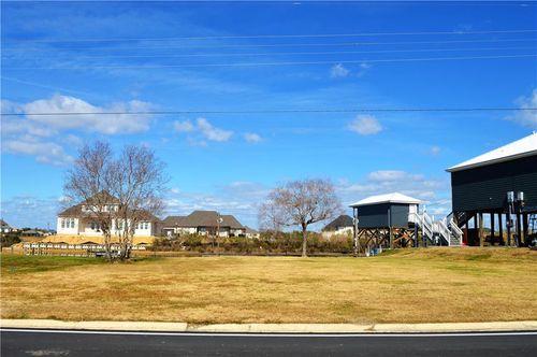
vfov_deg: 39.9
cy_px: 178
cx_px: 268
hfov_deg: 57.3
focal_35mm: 33
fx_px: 492
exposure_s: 1/400
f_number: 10
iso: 100
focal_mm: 22
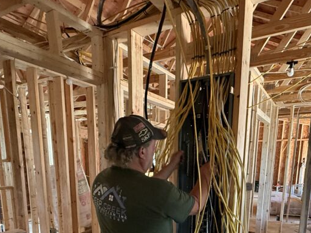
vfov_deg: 45.5
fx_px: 252
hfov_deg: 63.4
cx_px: 166
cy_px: 206
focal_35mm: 28
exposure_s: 1/60
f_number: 2.2
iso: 320
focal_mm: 2.22
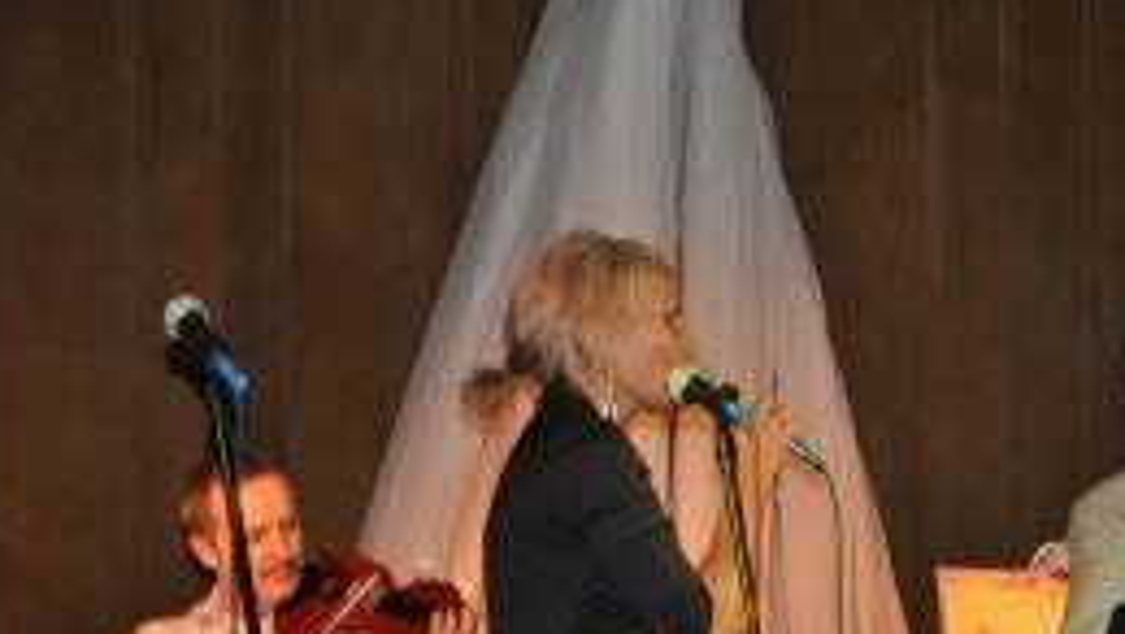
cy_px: 530
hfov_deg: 11.8
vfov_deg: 6.7
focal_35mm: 182
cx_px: 825
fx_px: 5426
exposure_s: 1/60
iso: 800
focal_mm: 75
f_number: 5.3
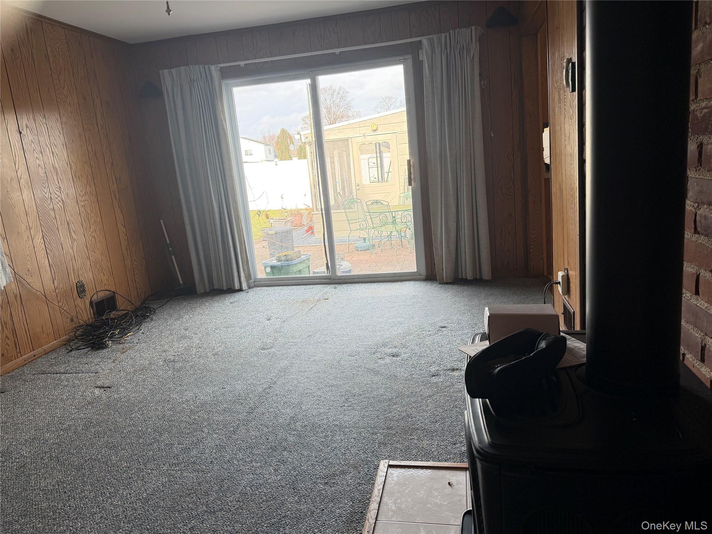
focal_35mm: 24
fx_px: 494
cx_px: 356
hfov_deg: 71.6
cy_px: 267
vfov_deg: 56.8
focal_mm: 6.76
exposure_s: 1/177
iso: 100
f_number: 1.78
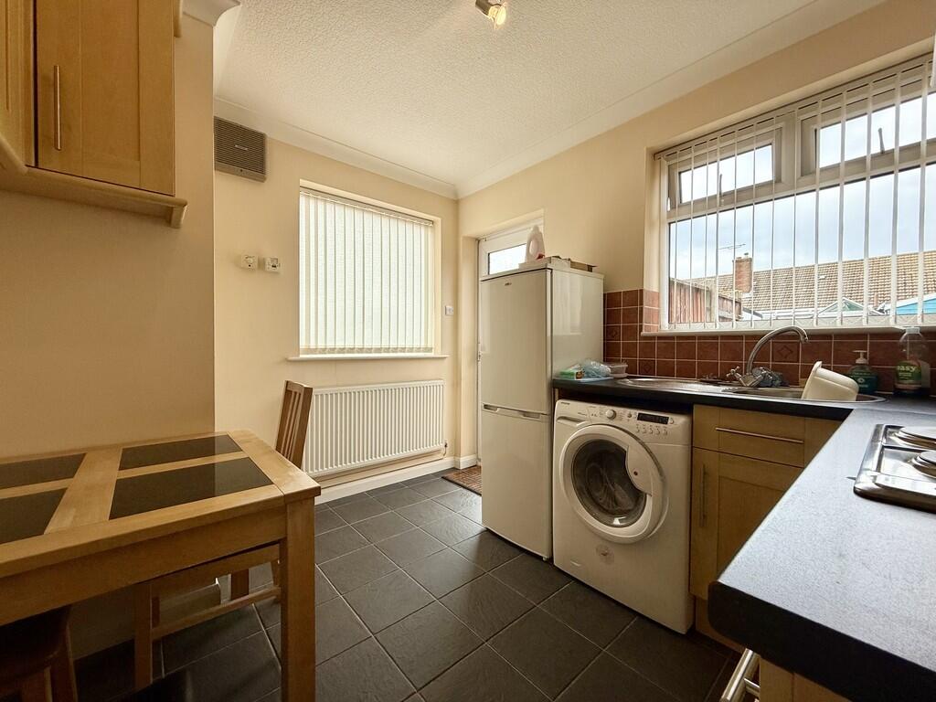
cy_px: 351
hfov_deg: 102.1
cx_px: 468
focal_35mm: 14
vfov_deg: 85.7
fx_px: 379
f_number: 2.2
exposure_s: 1/349
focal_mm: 2.22
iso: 64
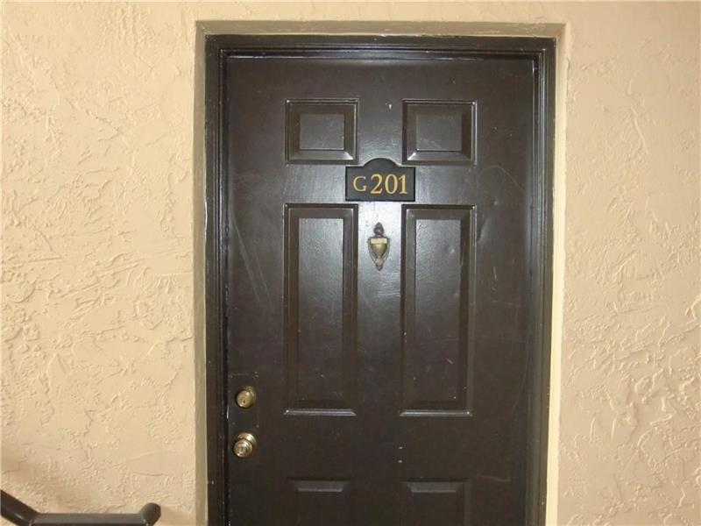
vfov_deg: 41.8
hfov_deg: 54.0
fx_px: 689
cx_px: 350
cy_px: 263
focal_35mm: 34
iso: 400
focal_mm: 6.1
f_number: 3.6
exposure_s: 1/30
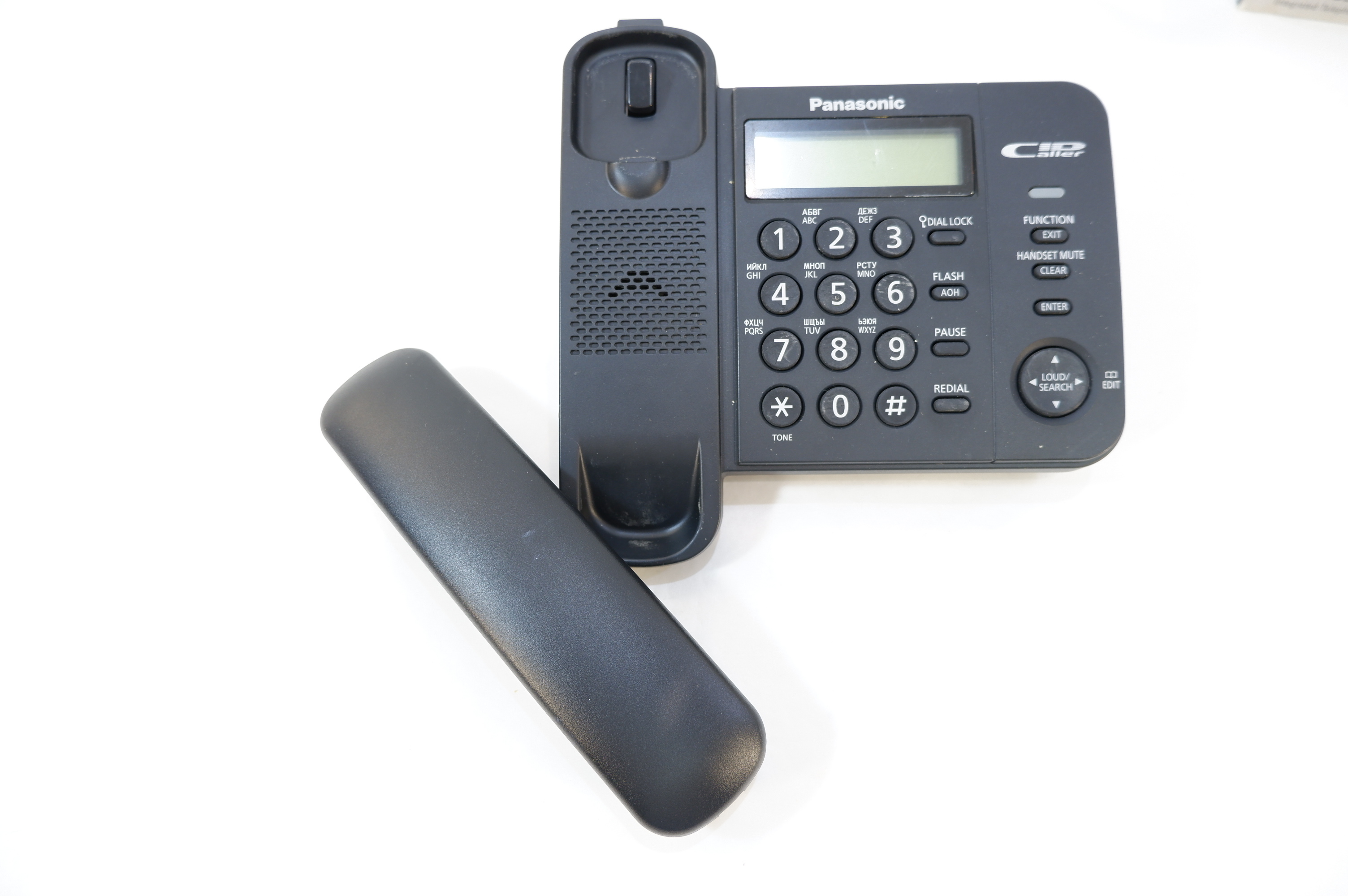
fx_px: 860
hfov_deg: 76.1
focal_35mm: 23
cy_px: 448
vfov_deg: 55.0
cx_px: 674
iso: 200
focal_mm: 15
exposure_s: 1/45
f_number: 3.5
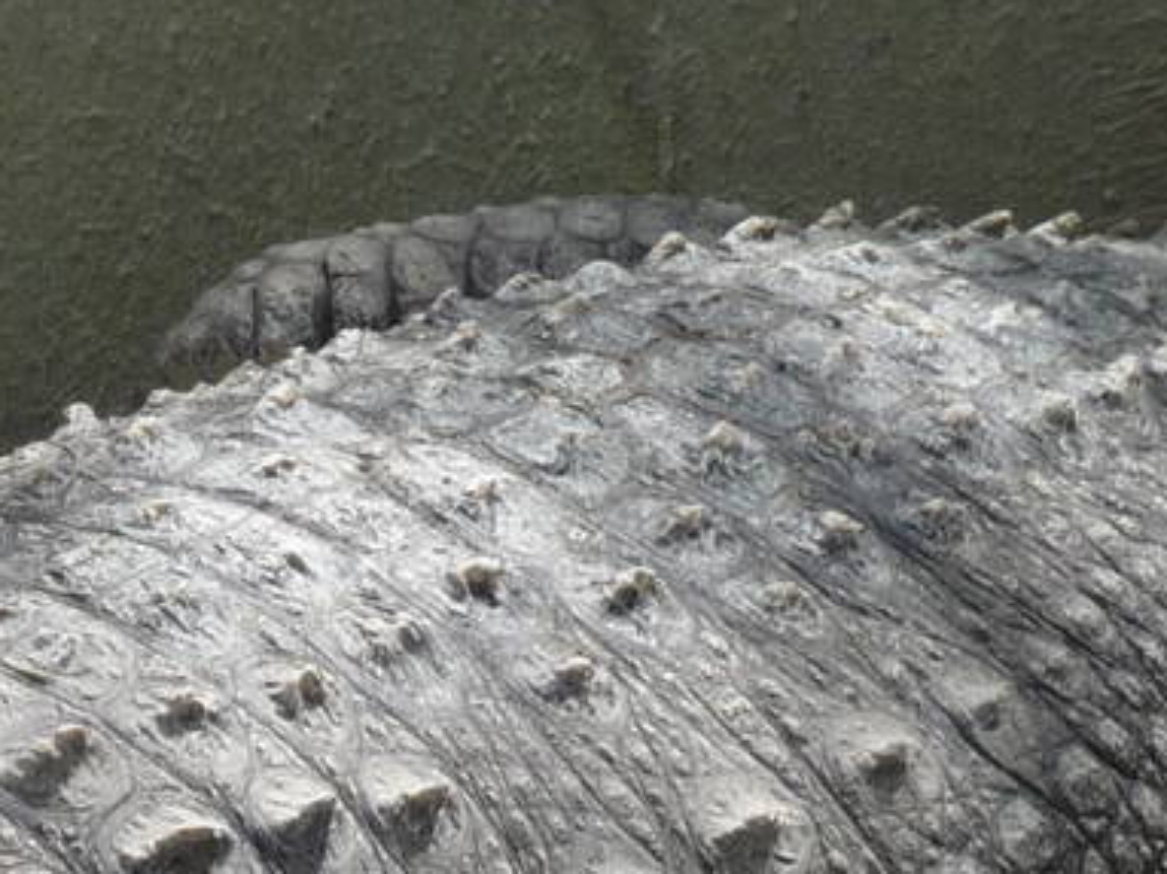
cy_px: 996
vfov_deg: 2.1
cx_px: -177
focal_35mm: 710
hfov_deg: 2.8
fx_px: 23929
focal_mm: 29.1
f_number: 4.8
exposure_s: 1/320
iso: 100
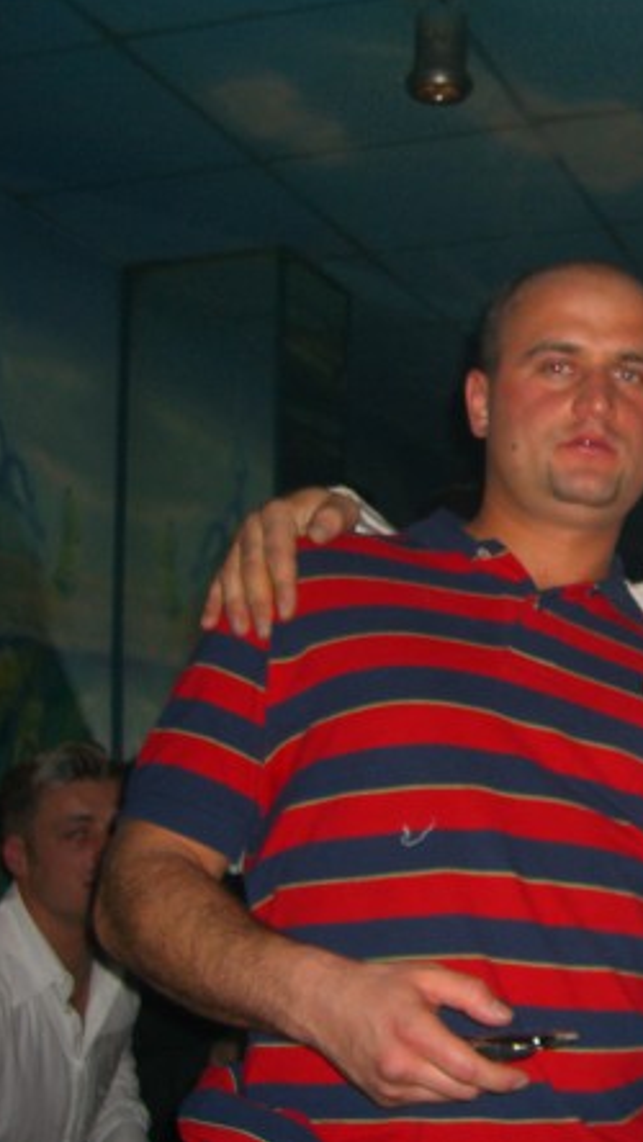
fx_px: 1696
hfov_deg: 20.5
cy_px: 566
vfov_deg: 37.2
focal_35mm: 56
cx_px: 707
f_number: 2.8
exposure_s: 1/60
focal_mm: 7.9
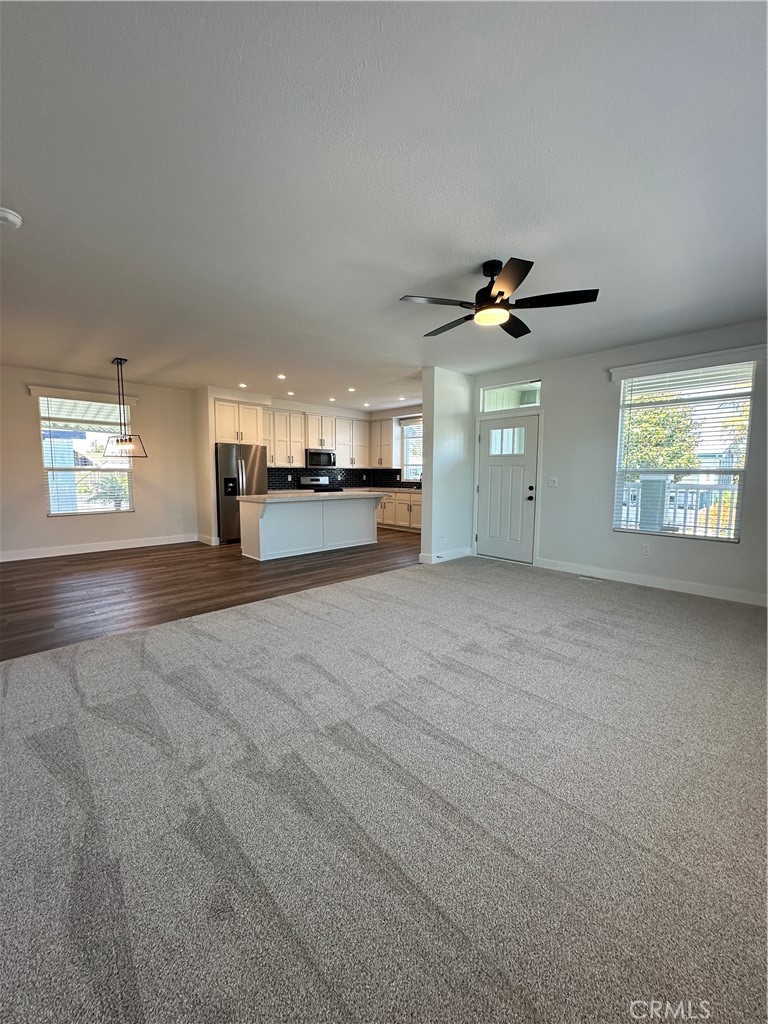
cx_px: 384
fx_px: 414
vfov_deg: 102.1
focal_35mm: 14
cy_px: 512
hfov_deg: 85.7
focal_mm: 2.22
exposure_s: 1/120
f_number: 2.2
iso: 125
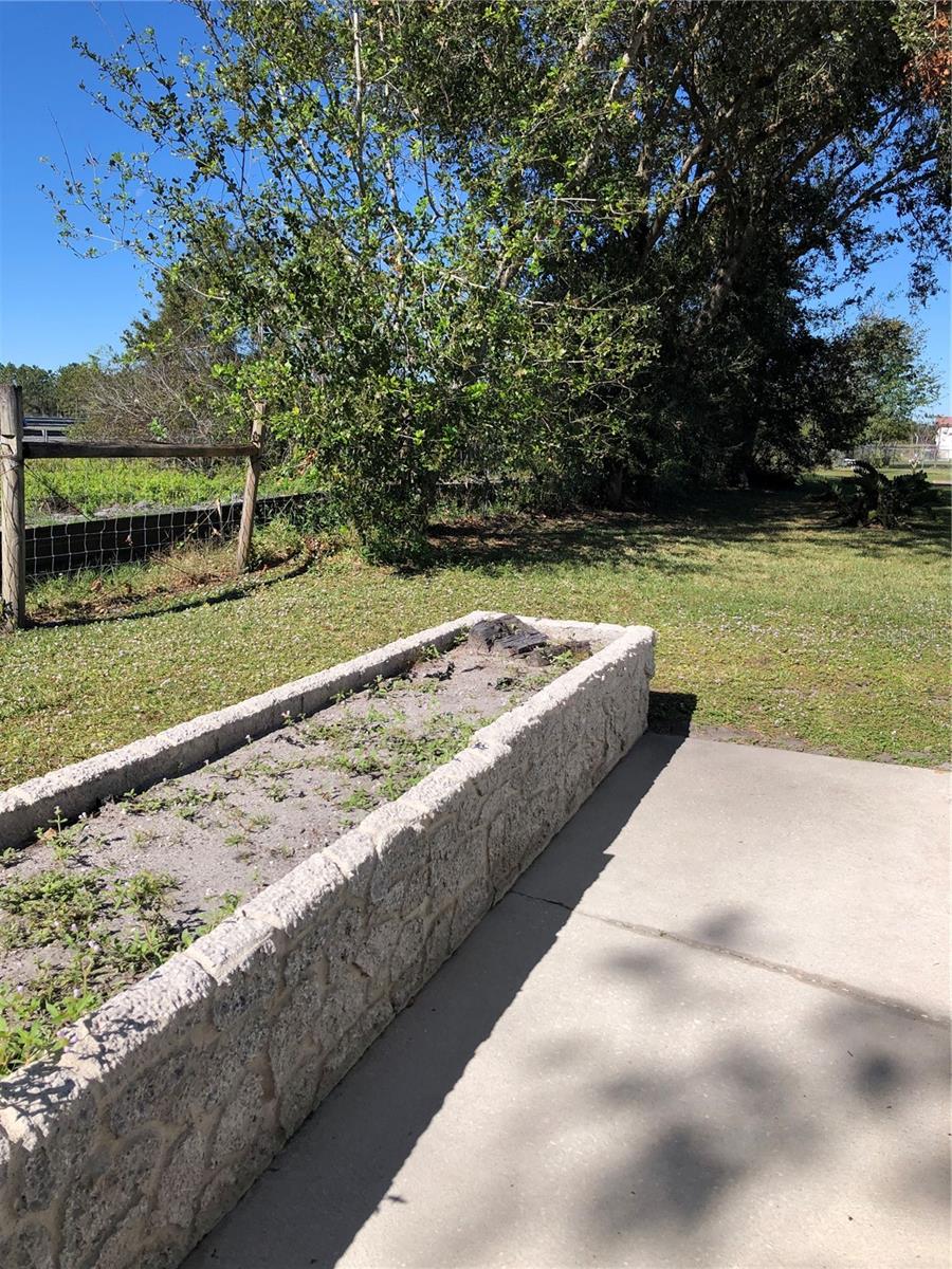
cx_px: 476
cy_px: 634
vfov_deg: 63.4
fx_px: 1027
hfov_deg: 49.7
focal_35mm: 28
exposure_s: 1/2315
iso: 25
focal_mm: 3.99
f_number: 1.8
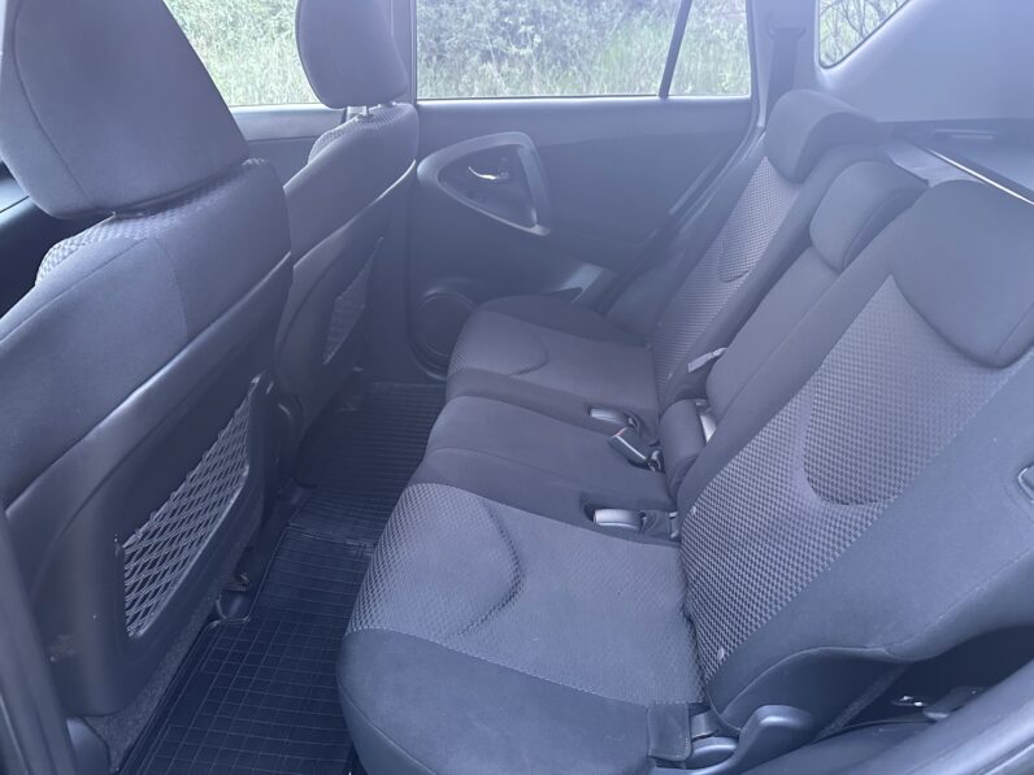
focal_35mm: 24
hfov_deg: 71.6
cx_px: 517
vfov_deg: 56.8
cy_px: 388
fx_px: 717
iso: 500
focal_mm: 6.86
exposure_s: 1/60
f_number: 1.78
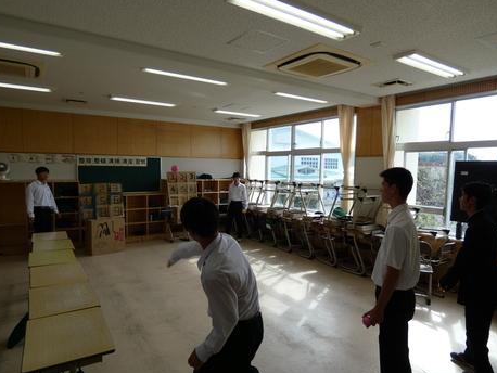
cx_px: 248
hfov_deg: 76.4
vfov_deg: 61.1
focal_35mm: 22
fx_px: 316
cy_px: 192
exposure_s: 1/320
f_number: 2.8
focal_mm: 3.6
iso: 80
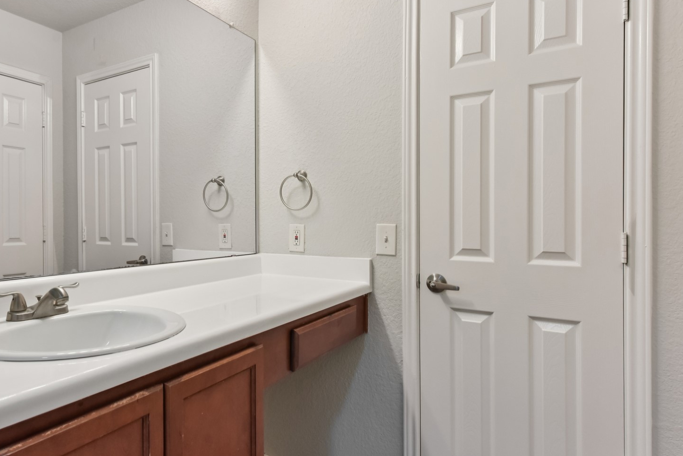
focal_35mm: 24
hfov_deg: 72.5
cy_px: 223
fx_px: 455
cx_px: 257
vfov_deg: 53.1
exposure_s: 1/15
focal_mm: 16
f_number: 8
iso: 450
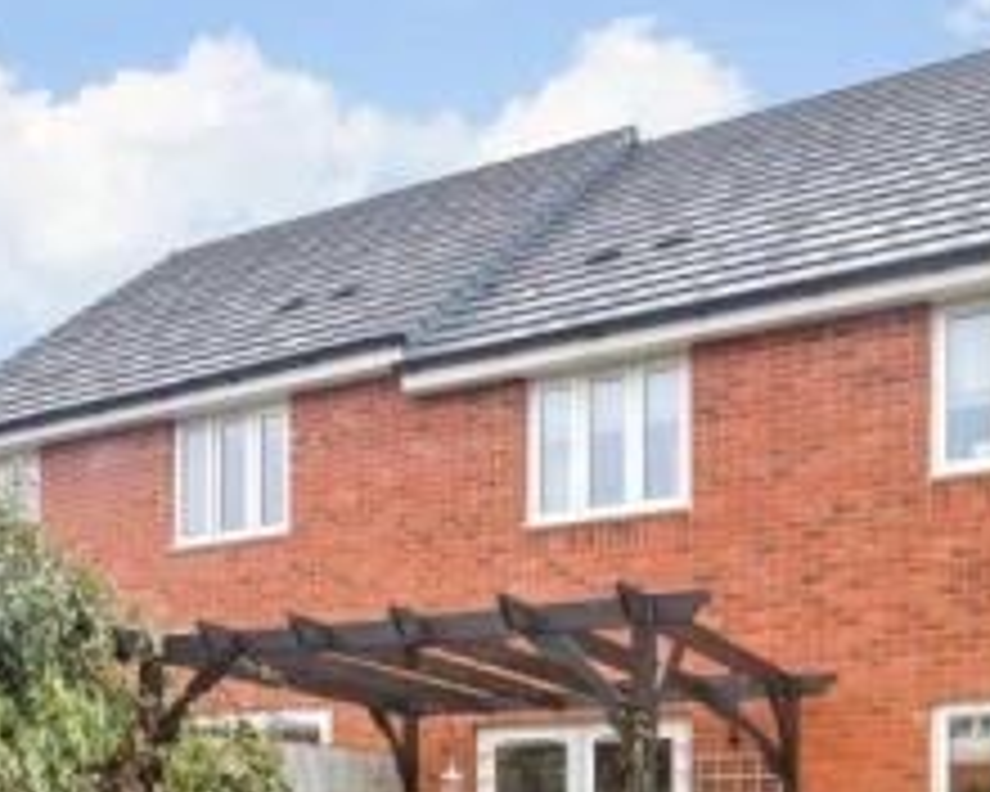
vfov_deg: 31.8
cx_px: 511
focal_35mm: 42
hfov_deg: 43.8
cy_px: 857
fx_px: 1231
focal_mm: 10
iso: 160
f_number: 8
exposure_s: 1/30
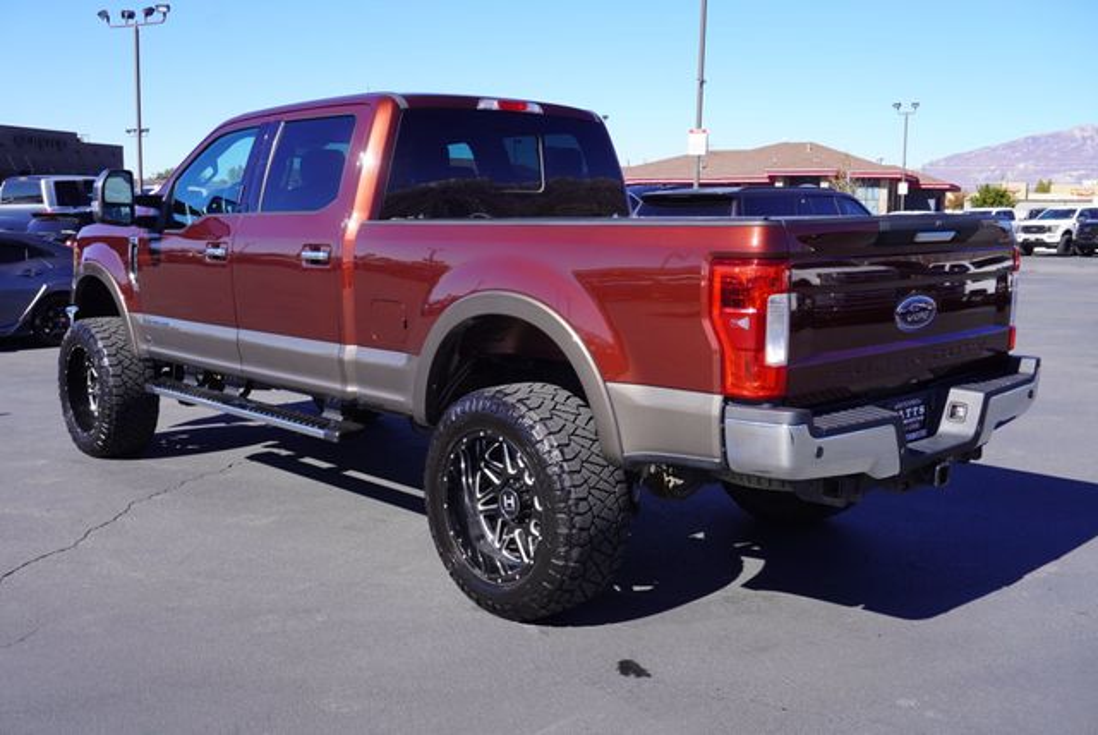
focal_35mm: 36
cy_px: 368
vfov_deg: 36.9
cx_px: 549
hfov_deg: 53.1
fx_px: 1099
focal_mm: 24
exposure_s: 1/125
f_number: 9
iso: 100
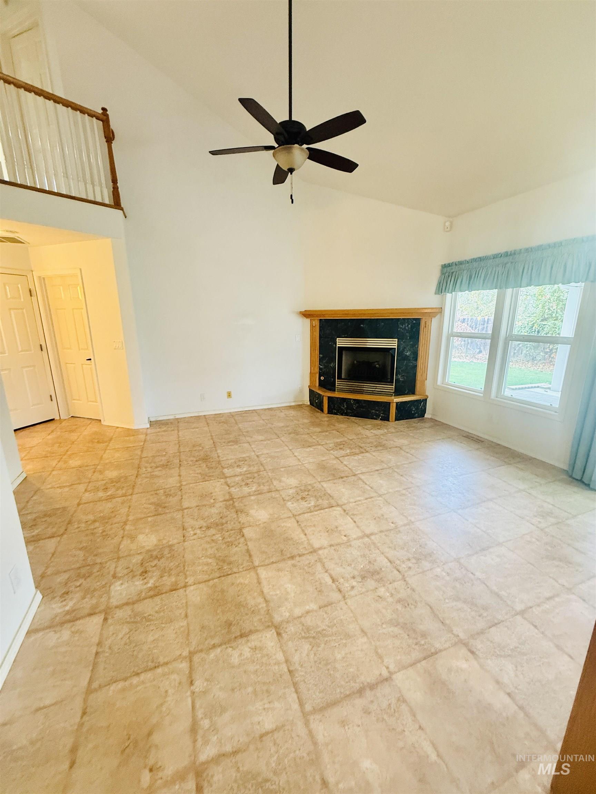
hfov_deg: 85.7
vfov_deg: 102.1
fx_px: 321
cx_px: 298
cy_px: 397
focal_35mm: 14
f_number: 2.2
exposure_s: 1/60
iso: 500
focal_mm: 2.22
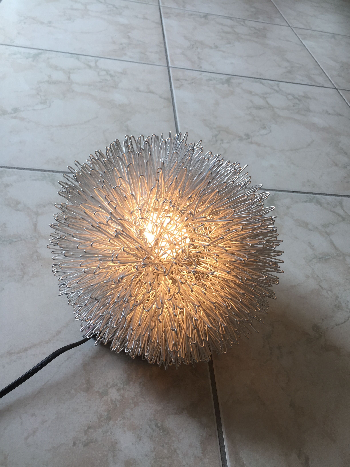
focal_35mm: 29
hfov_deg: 48.2
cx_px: 175
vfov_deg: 61.7
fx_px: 391
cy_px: 234
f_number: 2.2
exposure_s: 1/106
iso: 32
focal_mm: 4.15
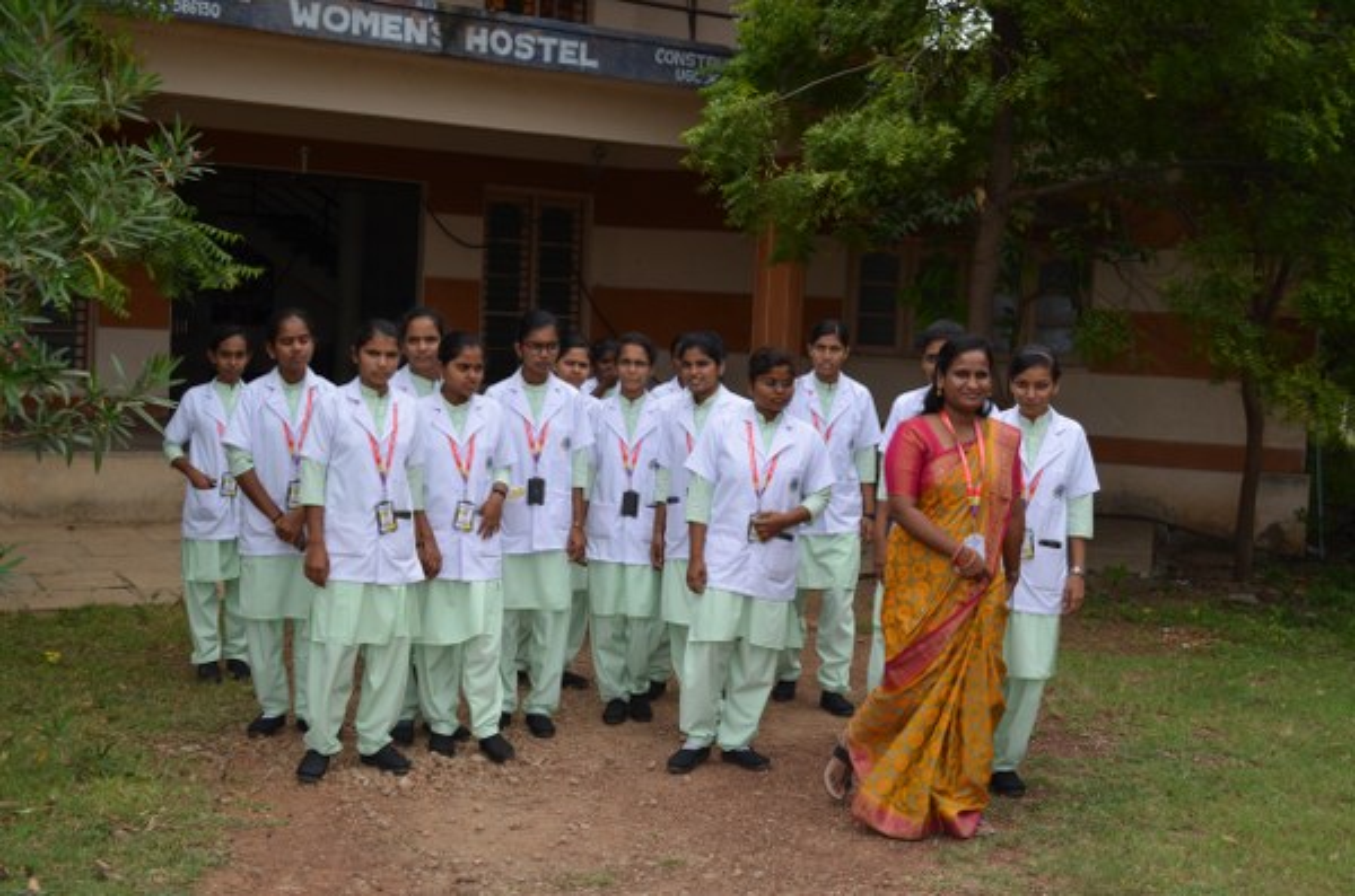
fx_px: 1690
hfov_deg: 43.7
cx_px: 678
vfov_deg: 29.7
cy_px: 448
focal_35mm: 45
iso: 100
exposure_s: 1/200
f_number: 6.3
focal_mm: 30
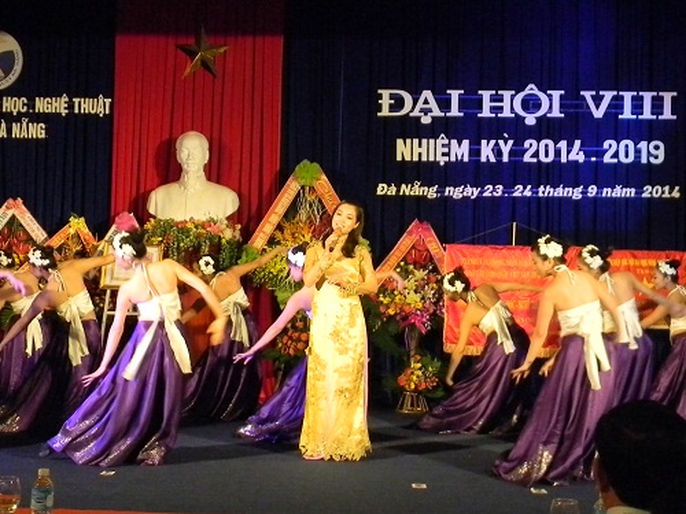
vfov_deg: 49.7
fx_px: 555
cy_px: 257
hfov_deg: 63.4
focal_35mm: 28
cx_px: 343
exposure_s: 1/27.4
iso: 400
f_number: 3.5
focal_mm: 5
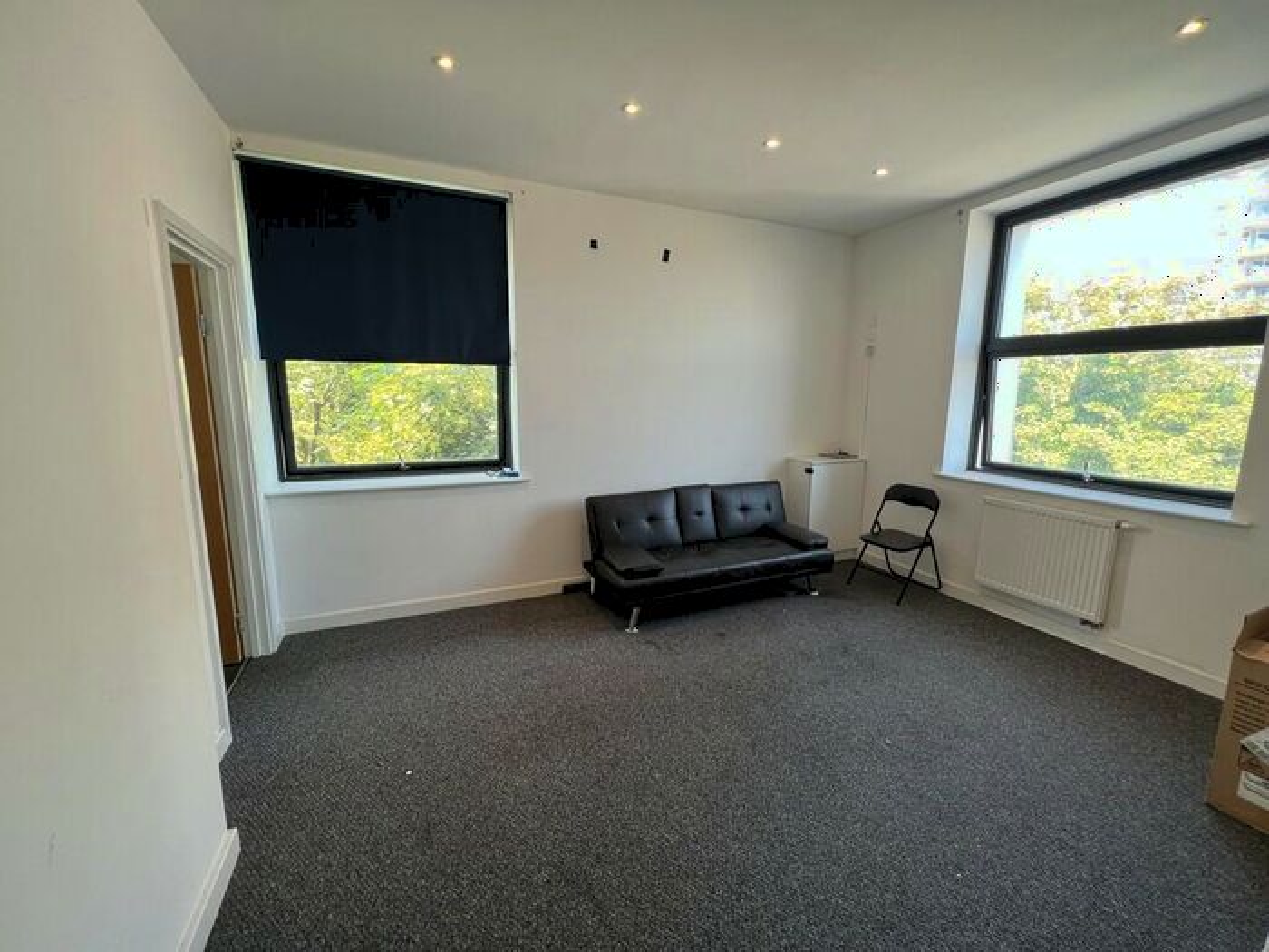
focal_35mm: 13
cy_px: 476
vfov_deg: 89.9
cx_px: 634
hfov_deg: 106.2
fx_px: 477
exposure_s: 1/100
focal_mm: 1.57
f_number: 1.8
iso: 100
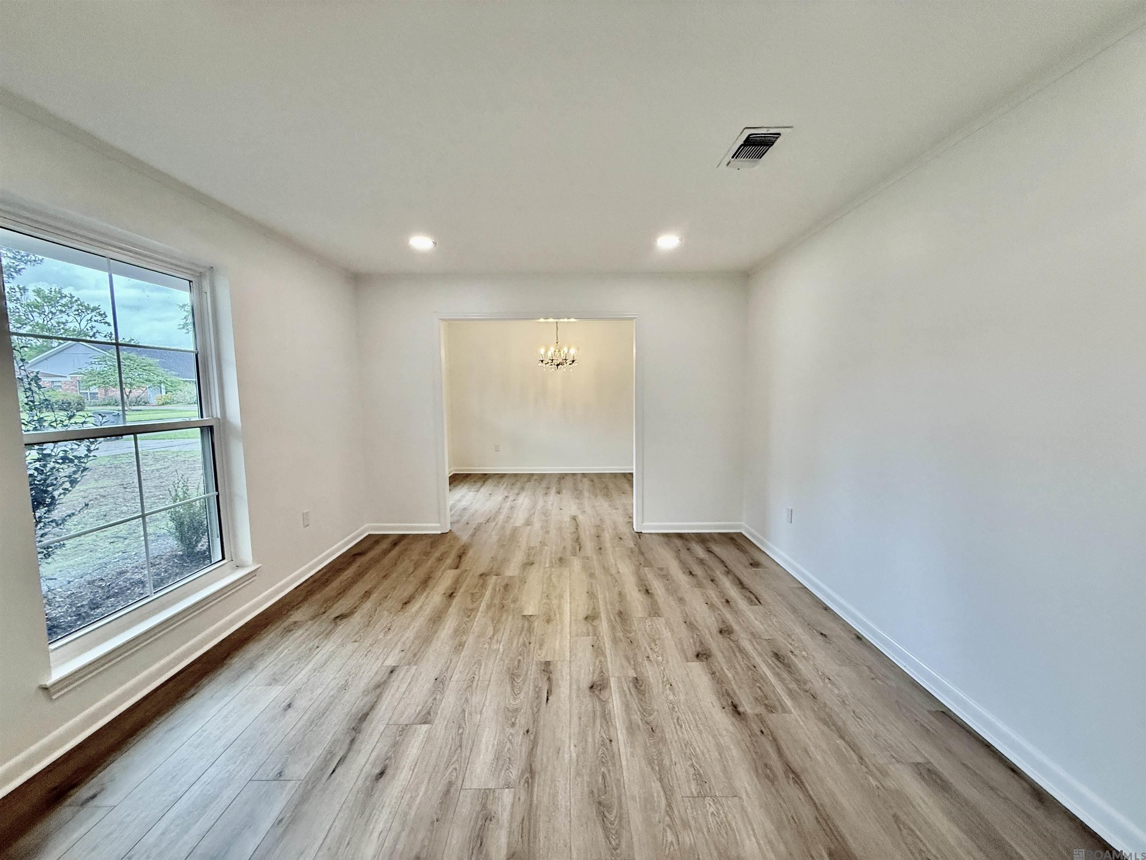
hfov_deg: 102.1
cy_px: 430
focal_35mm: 14
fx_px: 463
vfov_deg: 85.7
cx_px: 573
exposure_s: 1/120
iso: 200
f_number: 2.2
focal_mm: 2.22
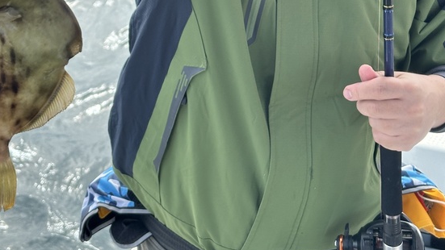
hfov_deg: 26.2
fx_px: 956
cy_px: -46
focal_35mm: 81
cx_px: 192
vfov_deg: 14.5
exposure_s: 1/1185
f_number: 1.78
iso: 64
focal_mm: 6.86
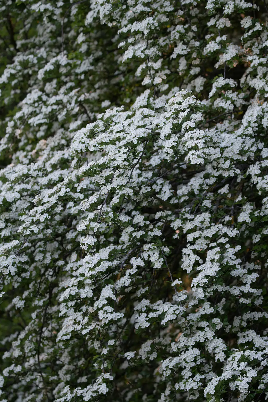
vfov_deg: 11.7
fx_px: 1953
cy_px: 178
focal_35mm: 175
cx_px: 161
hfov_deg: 7.8
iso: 400
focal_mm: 142
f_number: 4.5
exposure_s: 1/320
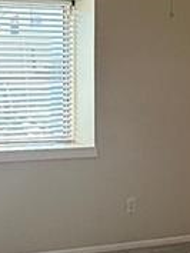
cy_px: 137
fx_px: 694
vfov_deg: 20.6
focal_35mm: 95
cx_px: 166
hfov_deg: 15.4
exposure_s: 1/120
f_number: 2.2
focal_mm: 2.22
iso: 160
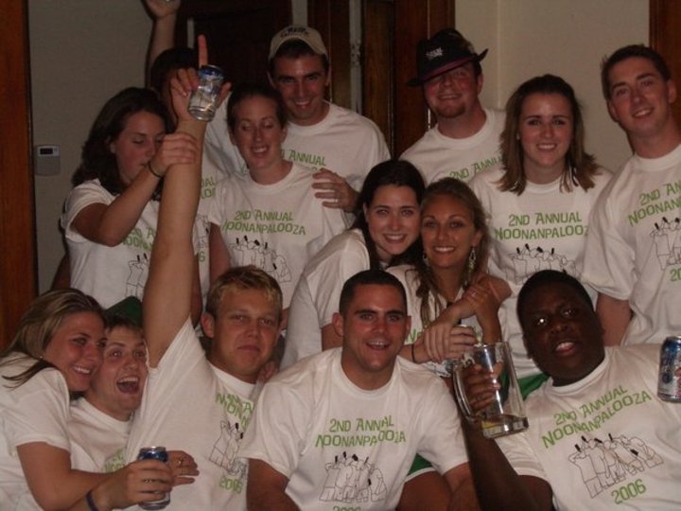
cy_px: 256
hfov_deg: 31.2
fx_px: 1220
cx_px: 340
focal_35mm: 62
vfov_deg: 23.7
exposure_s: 1/60
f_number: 3.5
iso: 200
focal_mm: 10.2
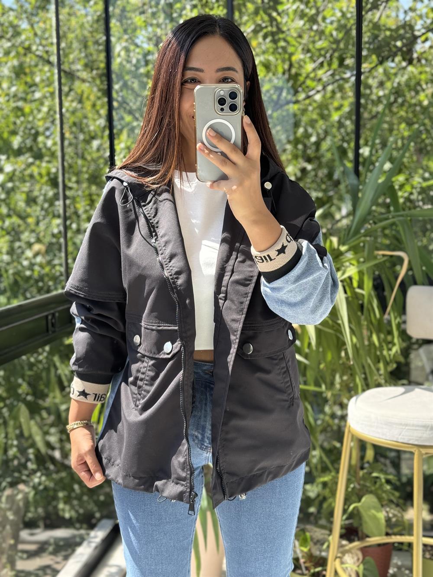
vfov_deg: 39.7
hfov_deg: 30.3
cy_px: 288
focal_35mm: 48
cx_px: 216
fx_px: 800
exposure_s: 1/213
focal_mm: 6.76
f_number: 1.78
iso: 64
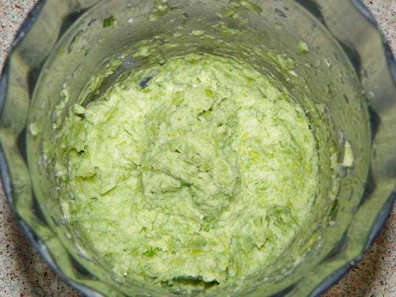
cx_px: 198
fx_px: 686
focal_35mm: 60
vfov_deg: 24.4
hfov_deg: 32.2
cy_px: 148
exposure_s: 1/160
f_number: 3.5
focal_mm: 10.7
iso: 200
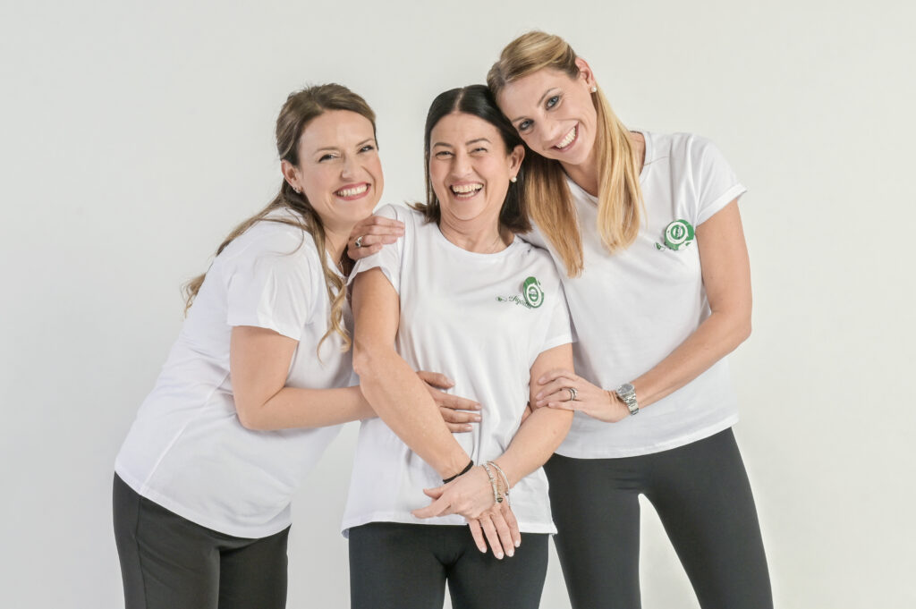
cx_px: 458
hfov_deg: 35.7
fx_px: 1424
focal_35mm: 56
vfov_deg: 24.2
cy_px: 304
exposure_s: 1/200
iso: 125
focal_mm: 56
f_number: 10
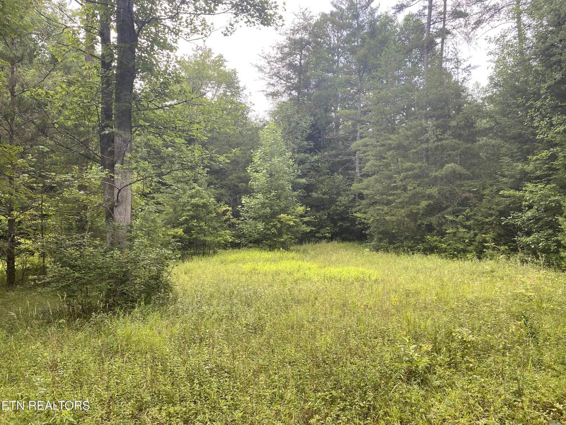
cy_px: 212
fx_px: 425
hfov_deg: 67.3
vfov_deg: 53.1
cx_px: 283
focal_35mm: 26
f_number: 1.8
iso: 40
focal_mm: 4.25
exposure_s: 1/122
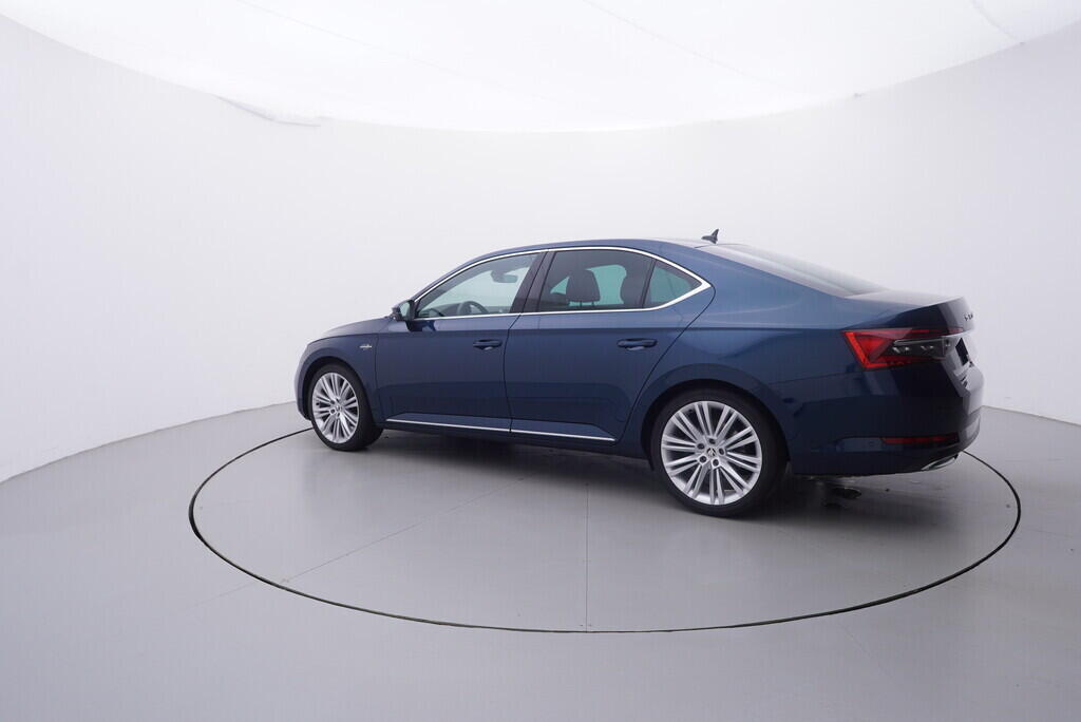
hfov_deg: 77.3
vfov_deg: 56.2
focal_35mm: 22
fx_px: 676
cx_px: 540
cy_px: 361
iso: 200
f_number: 5
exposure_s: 1/80
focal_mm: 15
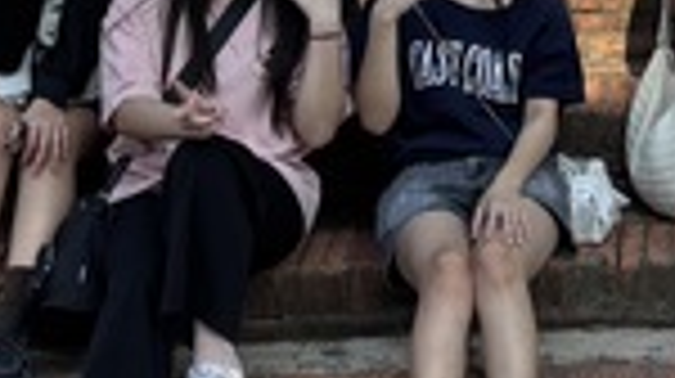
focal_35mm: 132
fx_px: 2360
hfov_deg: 15.8
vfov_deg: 8.7
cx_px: 765
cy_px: -349
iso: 50
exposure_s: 1/2151
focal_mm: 5.96
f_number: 1.6
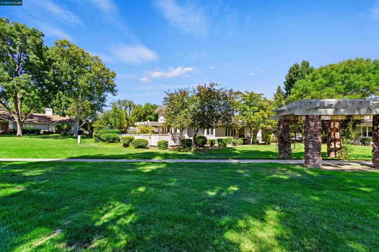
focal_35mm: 14
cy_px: 126
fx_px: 147
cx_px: 190
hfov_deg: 104.3
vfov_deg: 81.1
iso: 125
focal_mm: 14
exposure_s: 1/40
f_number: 6.3
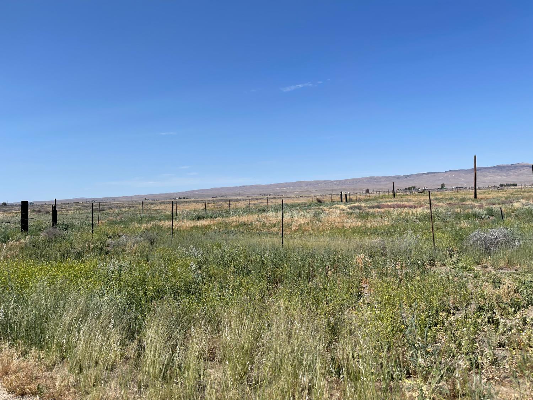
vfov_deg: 54.9
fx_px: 385
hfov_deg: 69.4
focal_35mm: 25
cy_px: 200
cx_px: 266
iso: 32
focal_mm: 5.1
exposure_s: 1/5128
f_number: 1.6
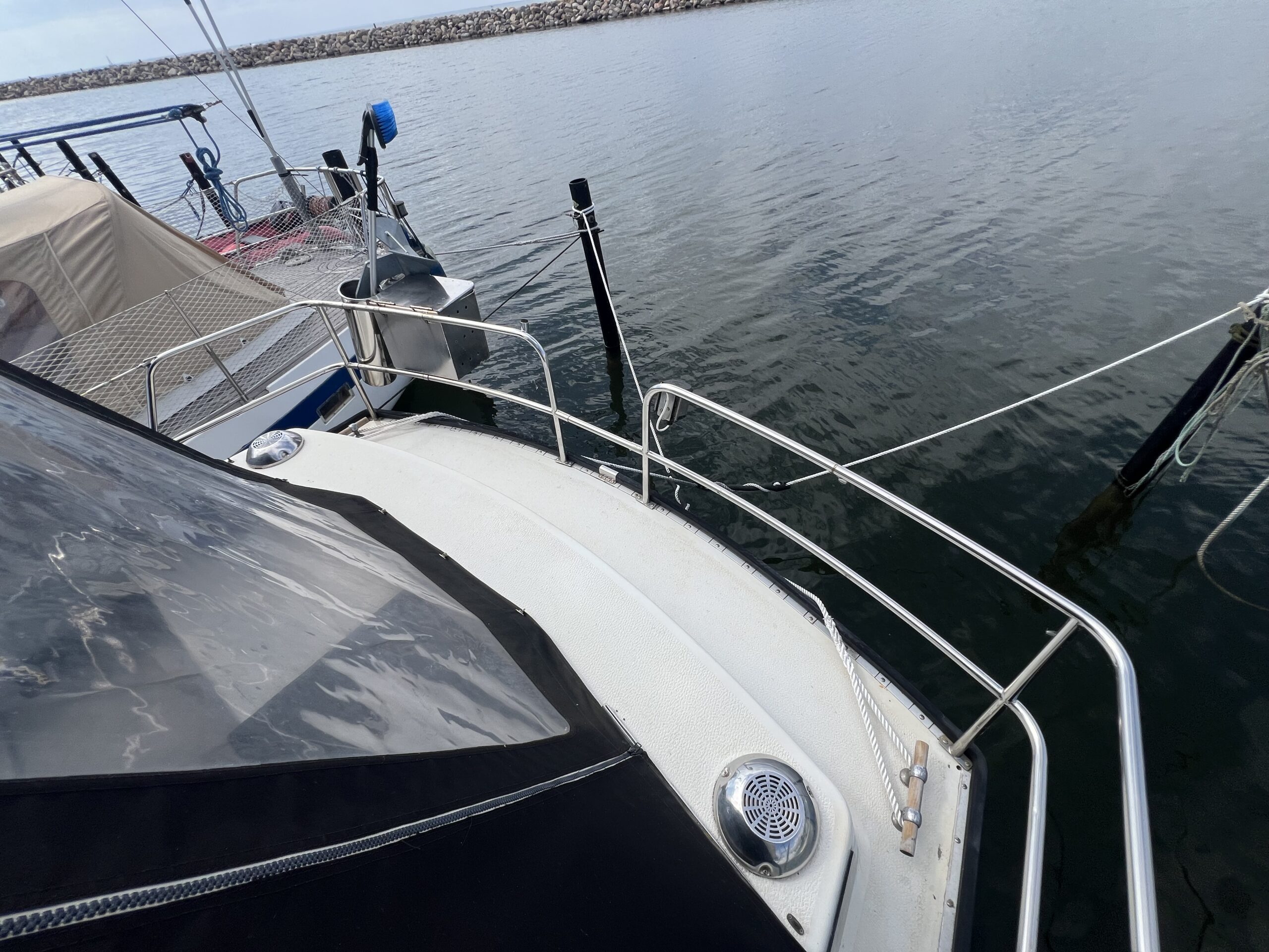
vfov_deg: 89.9
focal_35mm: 13
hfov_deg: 106.2
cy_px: 476
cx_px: 634
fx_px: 477
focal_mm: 1.57
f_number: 1.8
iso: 32
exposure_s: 1/1754
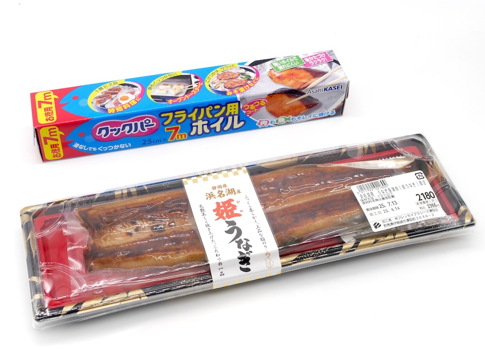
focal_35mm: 56
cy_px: 182
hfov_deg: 34.3
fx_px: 785
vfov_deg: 26.1
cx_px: 242
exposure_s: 1/160
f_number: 8
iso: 400
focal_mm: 28
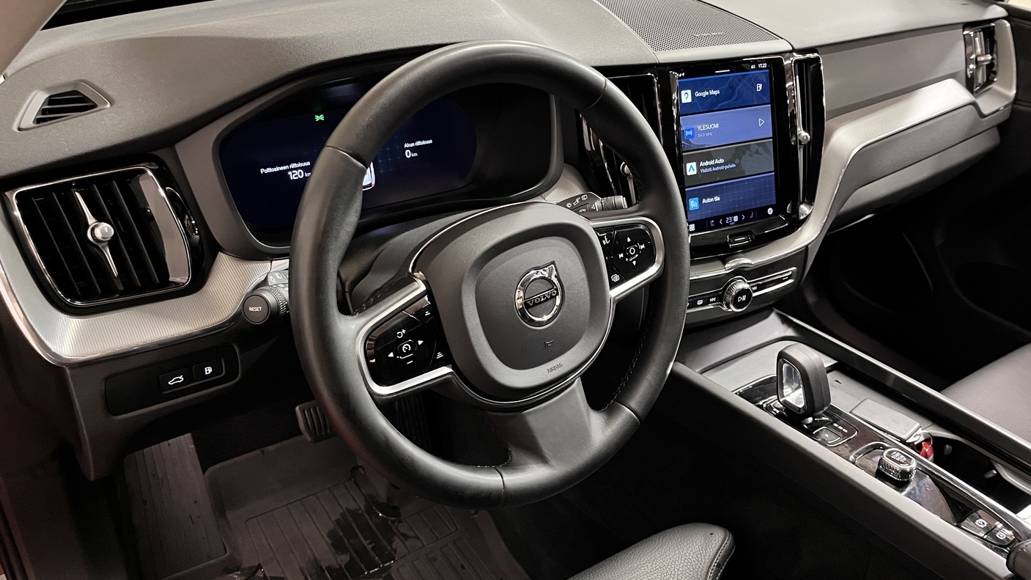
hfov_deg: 66.1
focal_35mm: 29
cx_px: 510
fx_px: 793
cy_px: 277
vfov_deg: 40.2
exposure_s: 1/33
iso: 500
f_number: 1.6
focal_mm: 5.1
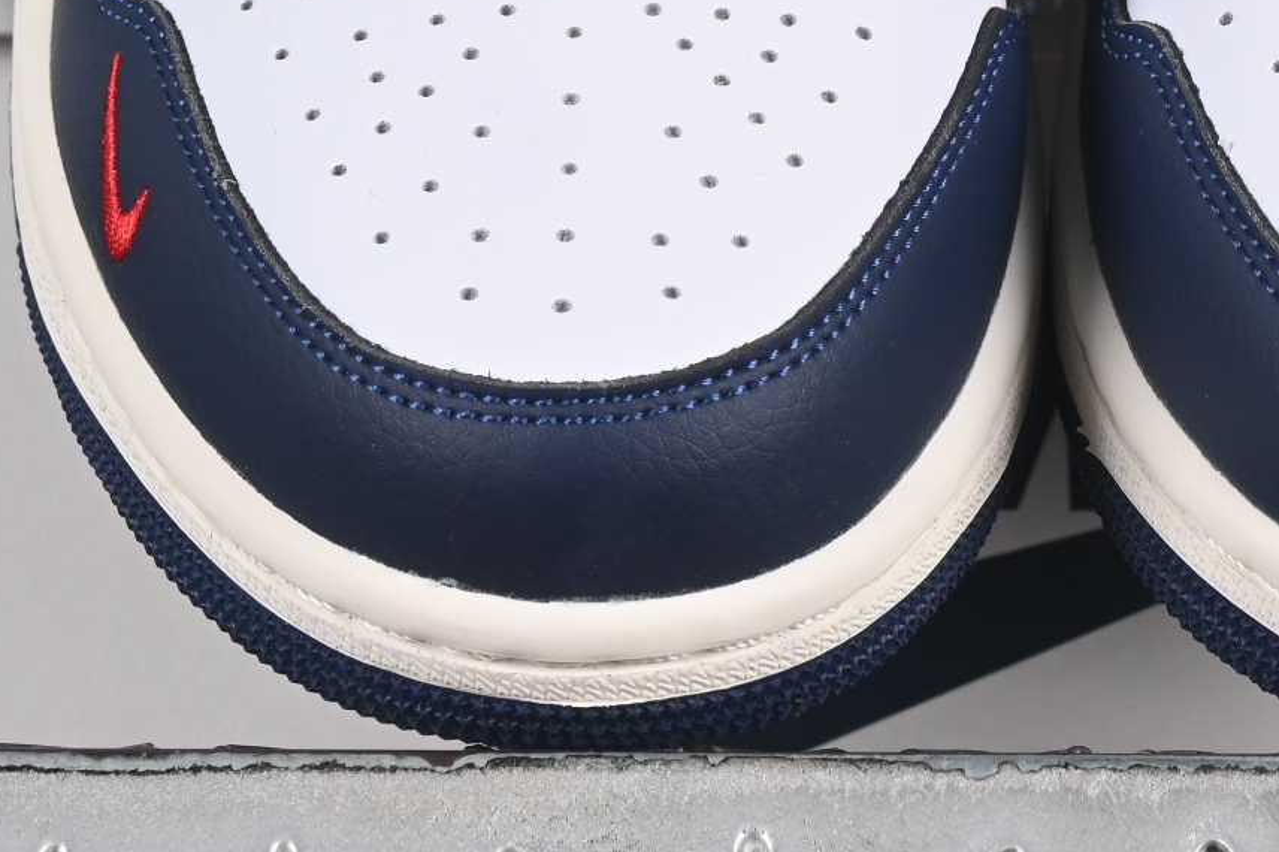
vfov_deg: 5.6
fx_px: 8665
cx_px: 1018
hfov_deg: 8.4
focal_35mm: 244
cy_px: -93
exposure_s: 1/80
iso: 160
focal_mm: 50
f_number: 8
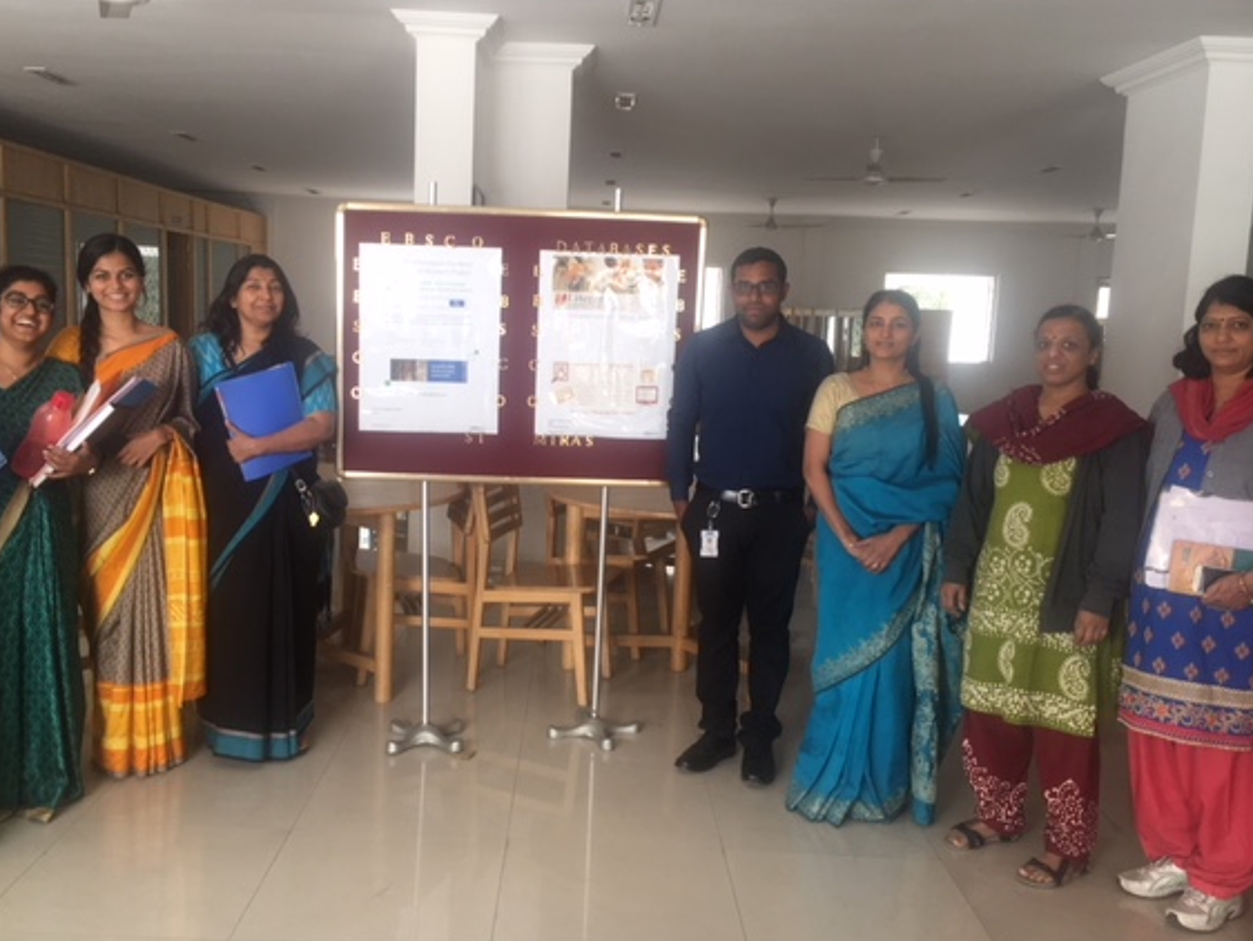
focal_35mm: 33
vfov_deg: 43.0
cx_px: 564
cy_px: 468
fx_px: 1195
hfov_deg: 55.2
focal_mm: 4.15
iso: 32
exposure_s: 1/50
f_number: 2.2
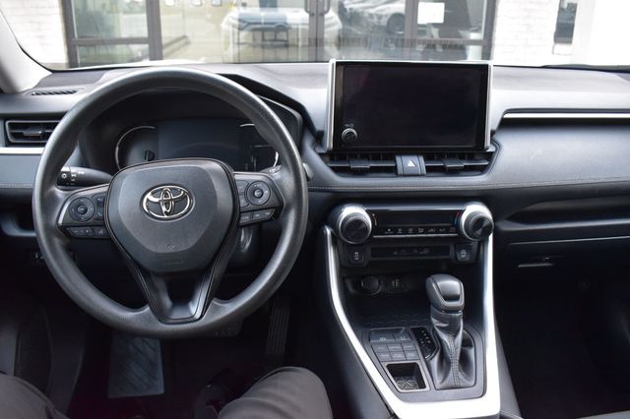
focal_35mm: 33
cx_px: 315
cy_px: 210
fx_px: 577
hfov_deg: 57.2
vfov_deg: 39.9
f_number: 6.3
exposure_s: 1/15
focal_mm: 22
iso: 1400
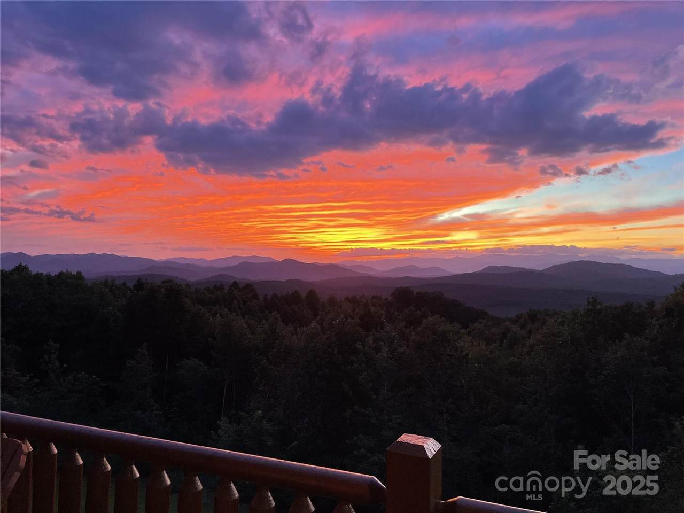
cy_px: 256
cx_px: 342
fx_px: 514
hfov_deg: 67.3
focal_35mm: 26
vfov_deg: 53.1
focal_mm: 4.2
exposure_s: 1/60.2
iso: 160
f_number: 1.6
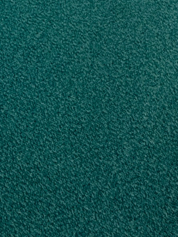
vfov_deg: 11.3
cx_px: -198
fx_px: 651
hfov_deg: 13.1
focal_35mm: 95
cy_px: -482
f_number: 2.2
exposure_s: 1/120
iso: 160
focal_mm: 2.22
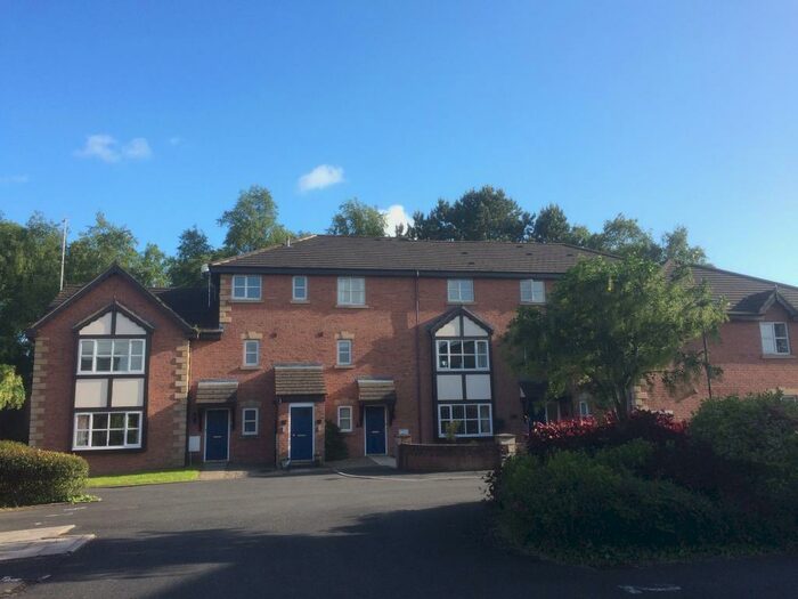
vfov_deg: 48.2
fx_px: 669
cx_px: 399
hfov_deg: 61.7
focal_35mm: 29
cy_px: 300
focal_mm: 4.15
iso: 32
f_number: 2.2
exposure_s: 1/820
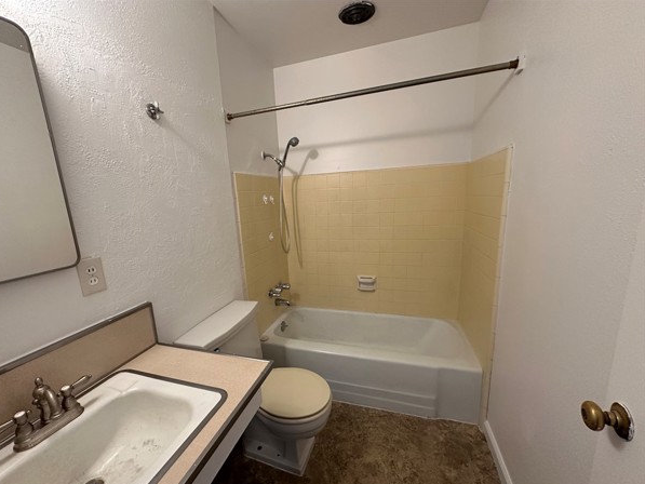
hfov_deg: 98.0
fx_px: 280
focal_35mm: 15
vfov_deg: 81.7
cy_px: 258
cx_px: 300
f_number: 2.2
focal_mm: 2.22
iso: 200
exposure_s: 1/120
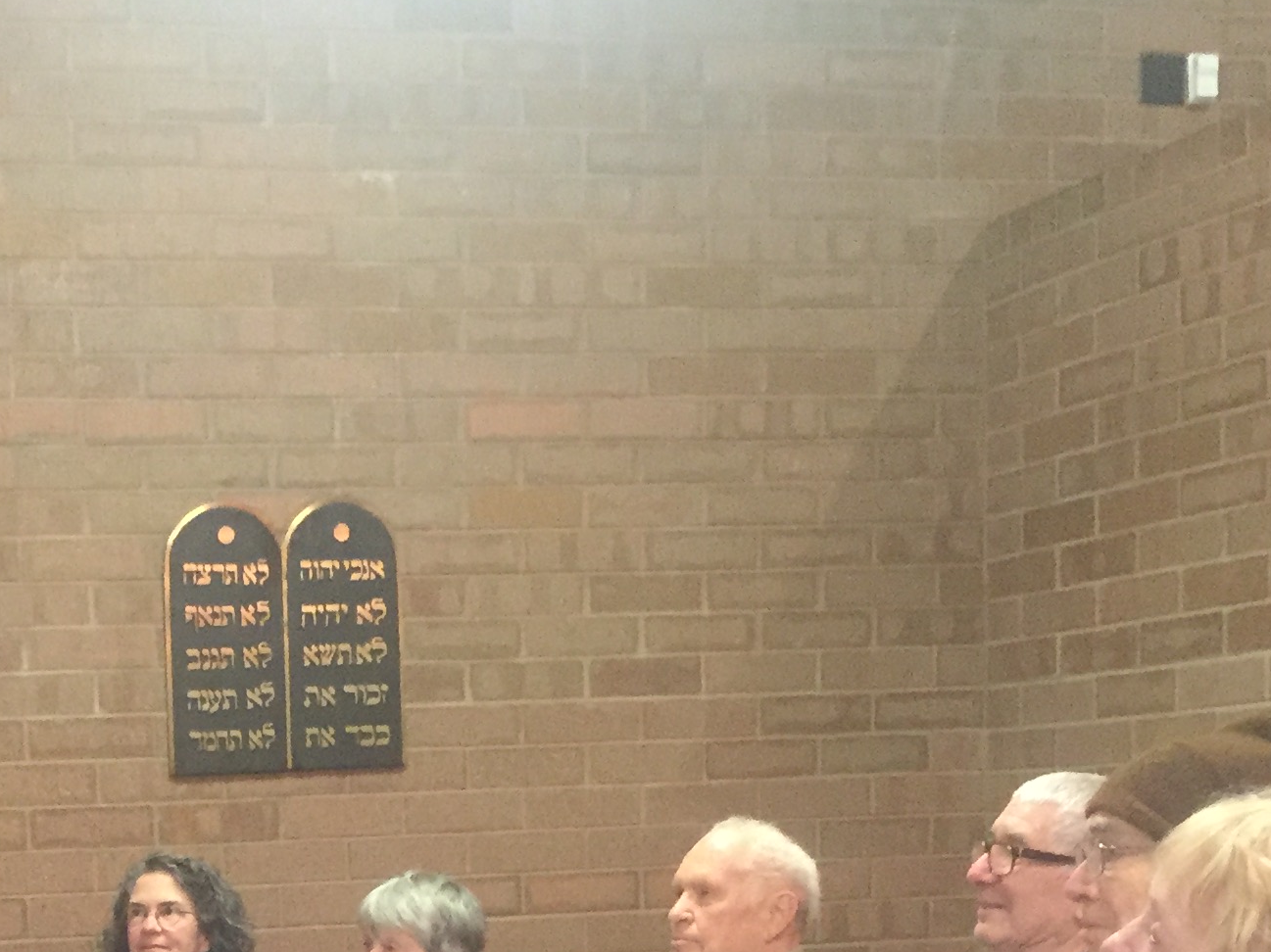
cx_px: 101
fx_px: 2680
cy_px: 1172
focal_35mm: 73
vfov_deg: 18.9
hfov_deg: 25.7
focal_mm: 4.15
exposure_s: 1/24
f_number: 2.2
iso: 250
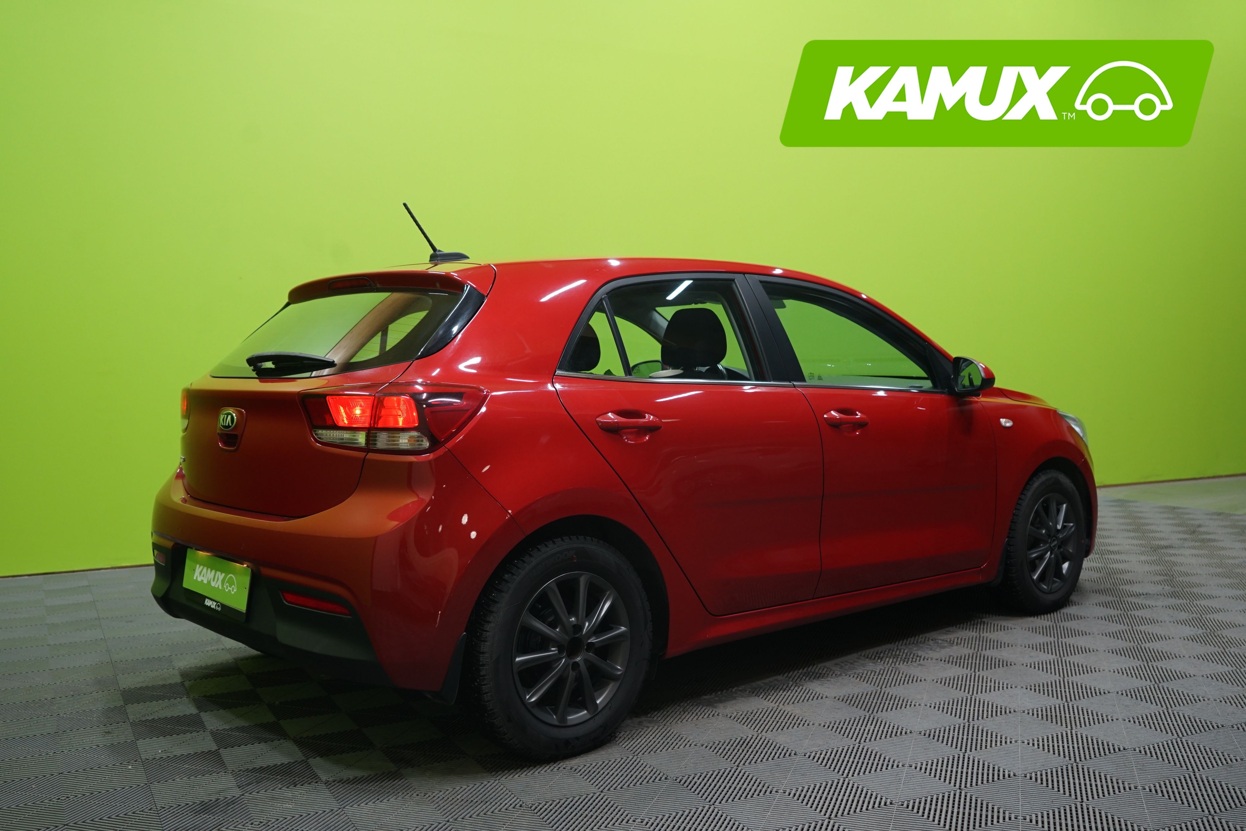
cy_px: 416
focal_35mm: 33
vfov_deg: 40.0
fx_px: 1142
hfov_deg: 57.2
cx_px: 623
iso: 800
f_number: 5
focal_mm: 33
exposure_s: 1/20
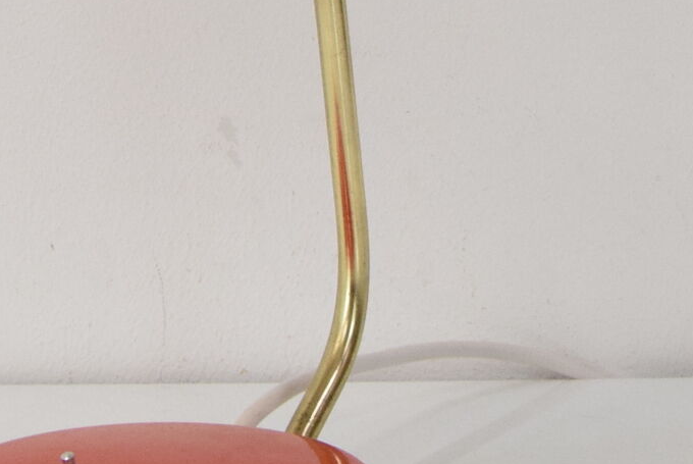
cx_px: 203
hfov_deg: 15.5
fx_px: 2544
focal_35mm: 132
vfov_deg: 10.1
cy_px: -250
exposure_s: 1/250
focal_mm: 20
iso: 1600
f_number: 8
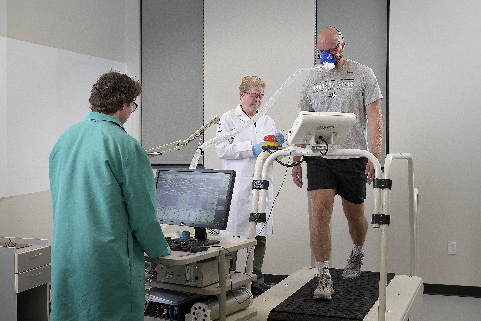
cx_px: 240
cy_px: 160
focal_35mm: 50
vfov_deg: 27.0
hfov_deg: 39.6
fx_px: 668
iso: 400
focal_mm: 50
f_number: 5.6
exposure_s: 1/100
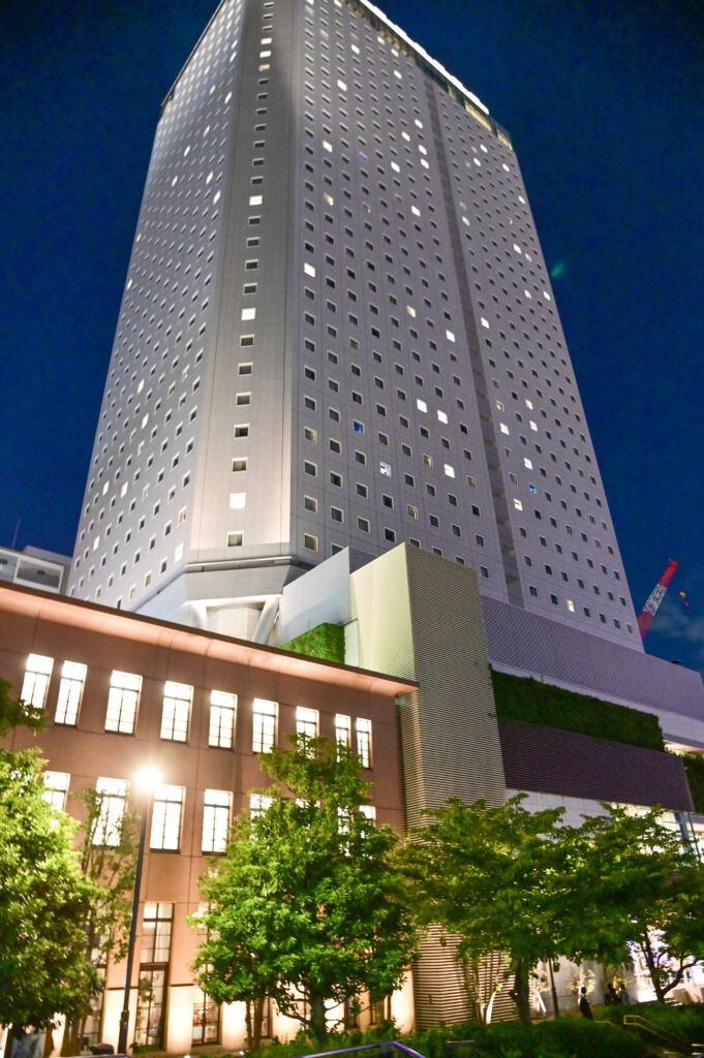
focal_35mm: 24
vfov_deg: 73.8
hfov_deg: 53.1
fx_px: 705
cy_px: 529
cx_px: 352
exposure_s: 1/20
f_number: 4
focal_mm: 24
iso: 4000
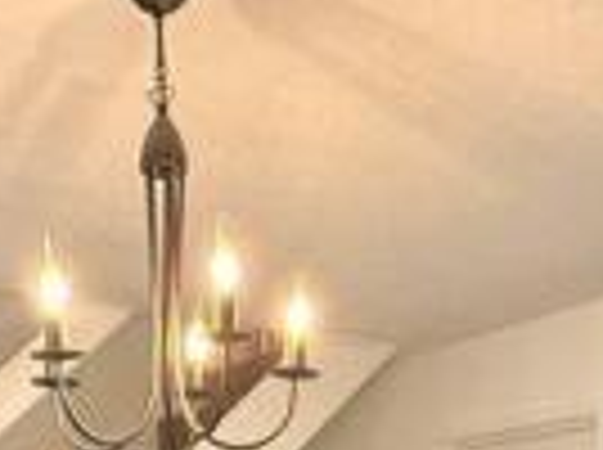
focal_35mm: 61
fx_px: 1061
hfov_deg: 31.6
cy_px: 799
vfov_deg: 18.8
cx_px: 232
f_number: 2.2
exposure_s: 1/99
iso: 250
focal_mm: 2.22
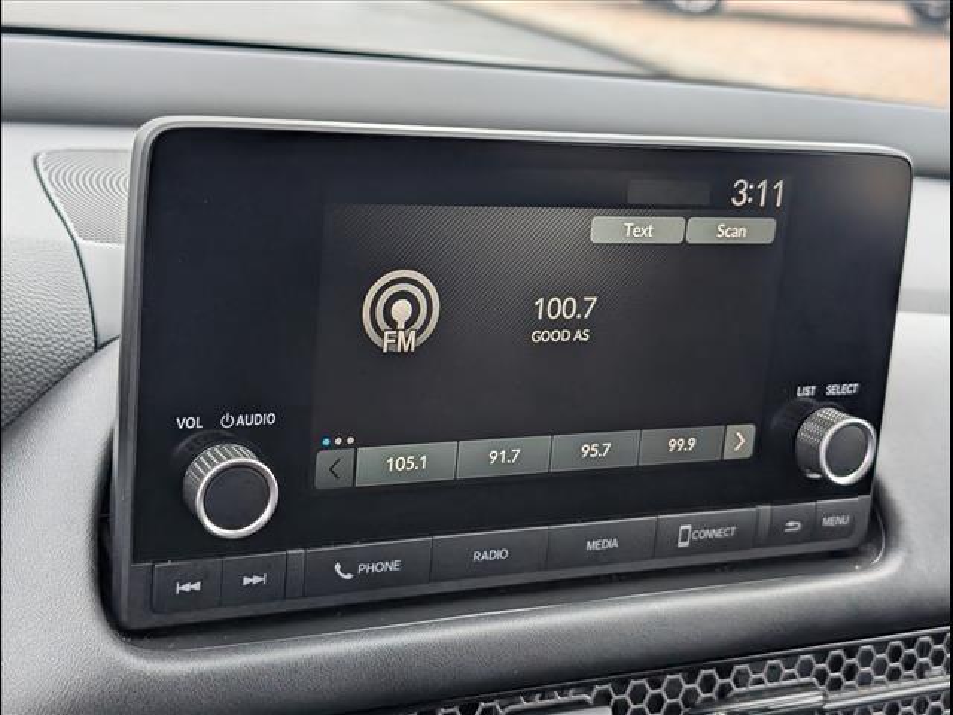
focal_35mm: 49
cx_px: 476
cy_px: 358
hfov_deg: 38.9
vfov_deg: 29.7
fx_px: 1349
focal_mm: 6.9
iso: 470
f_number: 1.68
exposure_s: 1/588
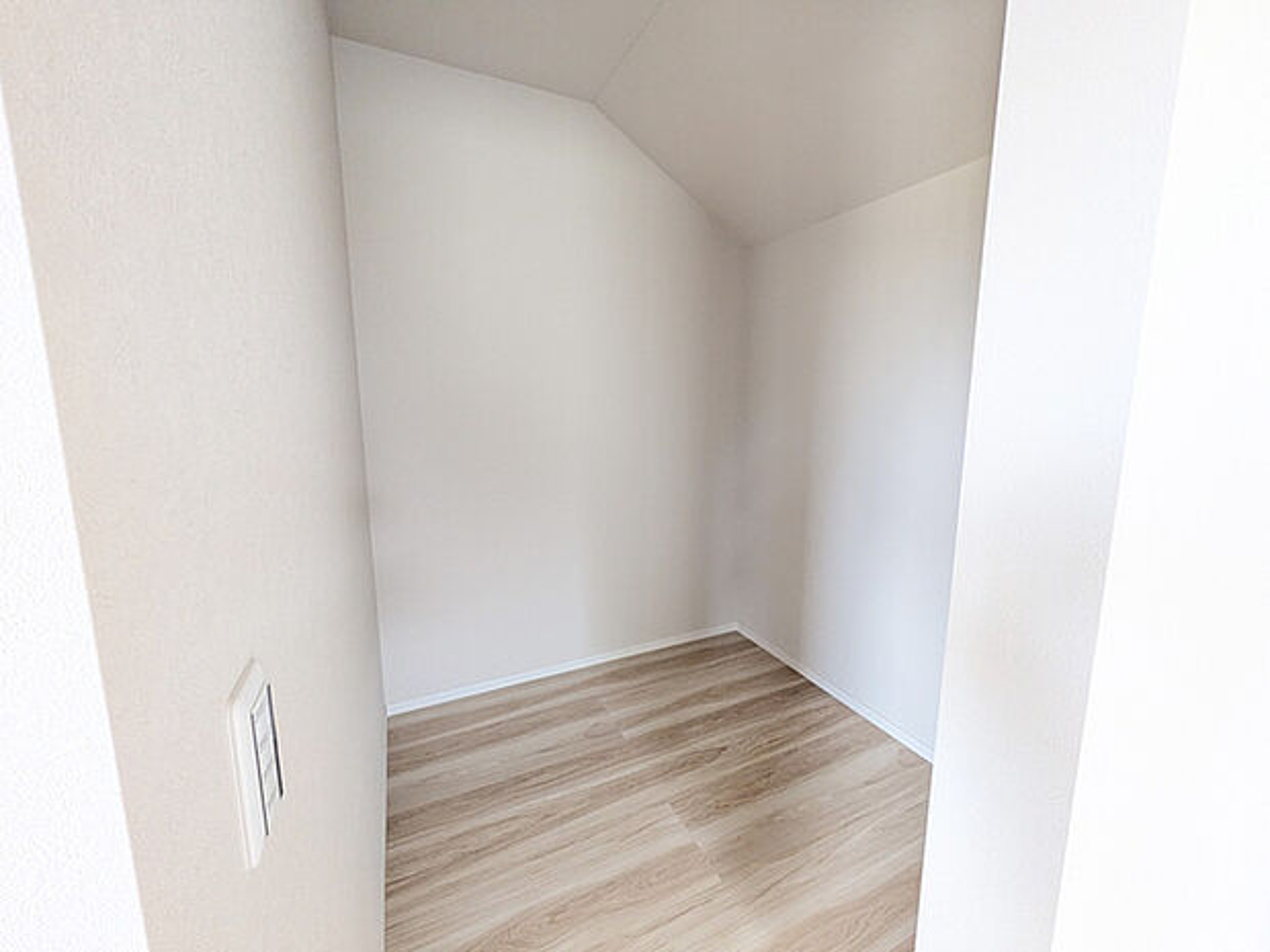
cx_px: 635
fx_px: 514
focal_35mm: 14
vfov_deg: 85.7
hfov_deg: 102.1
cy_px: 476
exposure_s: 1/33.3
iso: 492
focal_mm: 1.83
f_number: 2.2
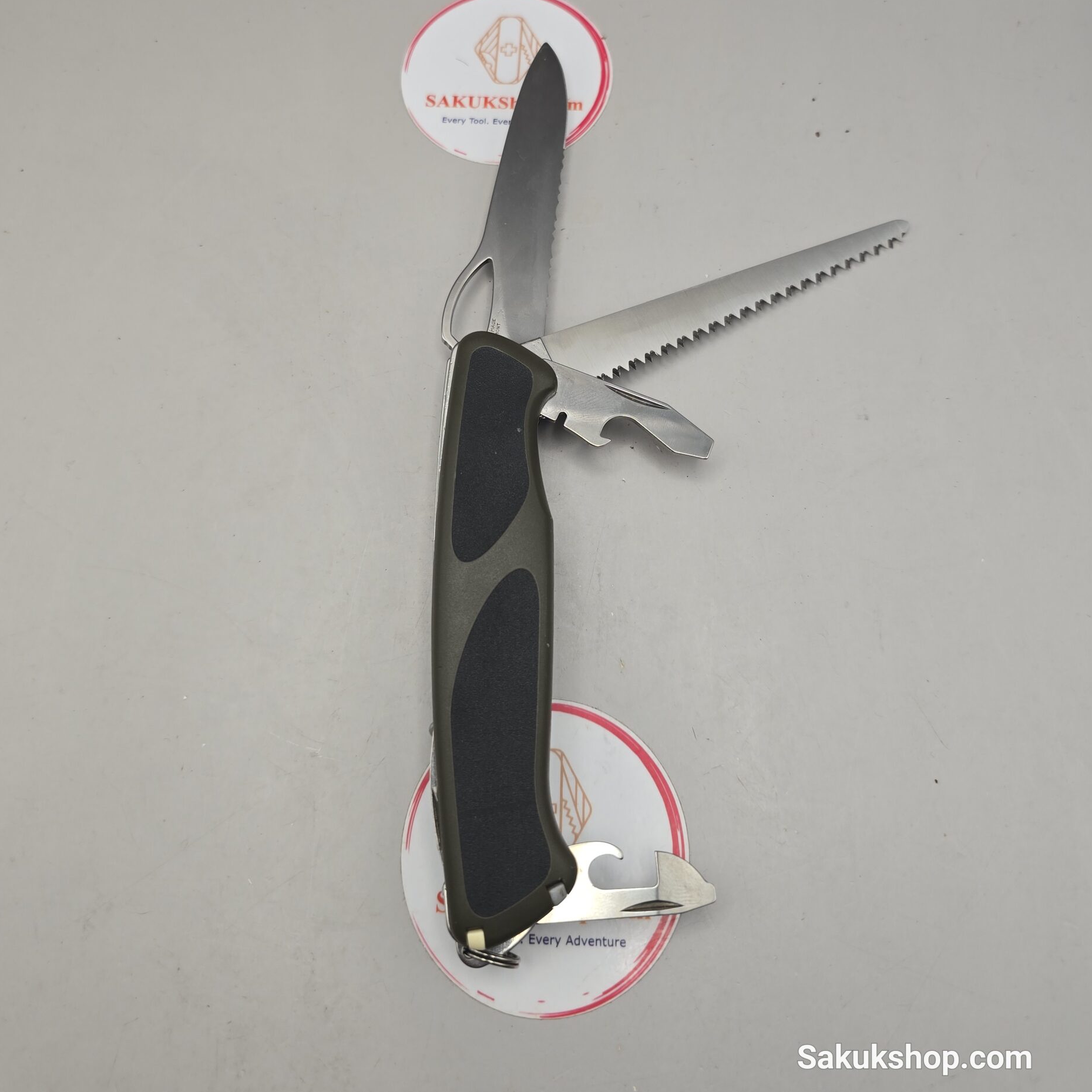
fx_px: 999
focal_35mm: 28
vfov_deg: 56.4
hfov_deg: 57.3
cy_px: 391
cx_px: 539
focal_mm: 6.3
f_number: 1.7
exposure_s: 1/100
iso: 32
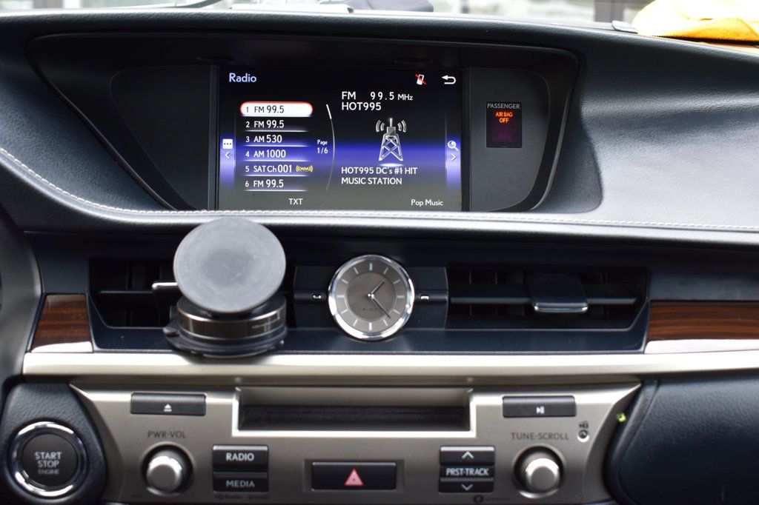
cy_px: 252
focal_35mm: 51
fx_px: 1075
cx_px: 380
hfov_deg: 38.9
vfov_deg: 26.5
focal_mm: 34
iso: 400
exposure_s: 1/50
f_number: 8
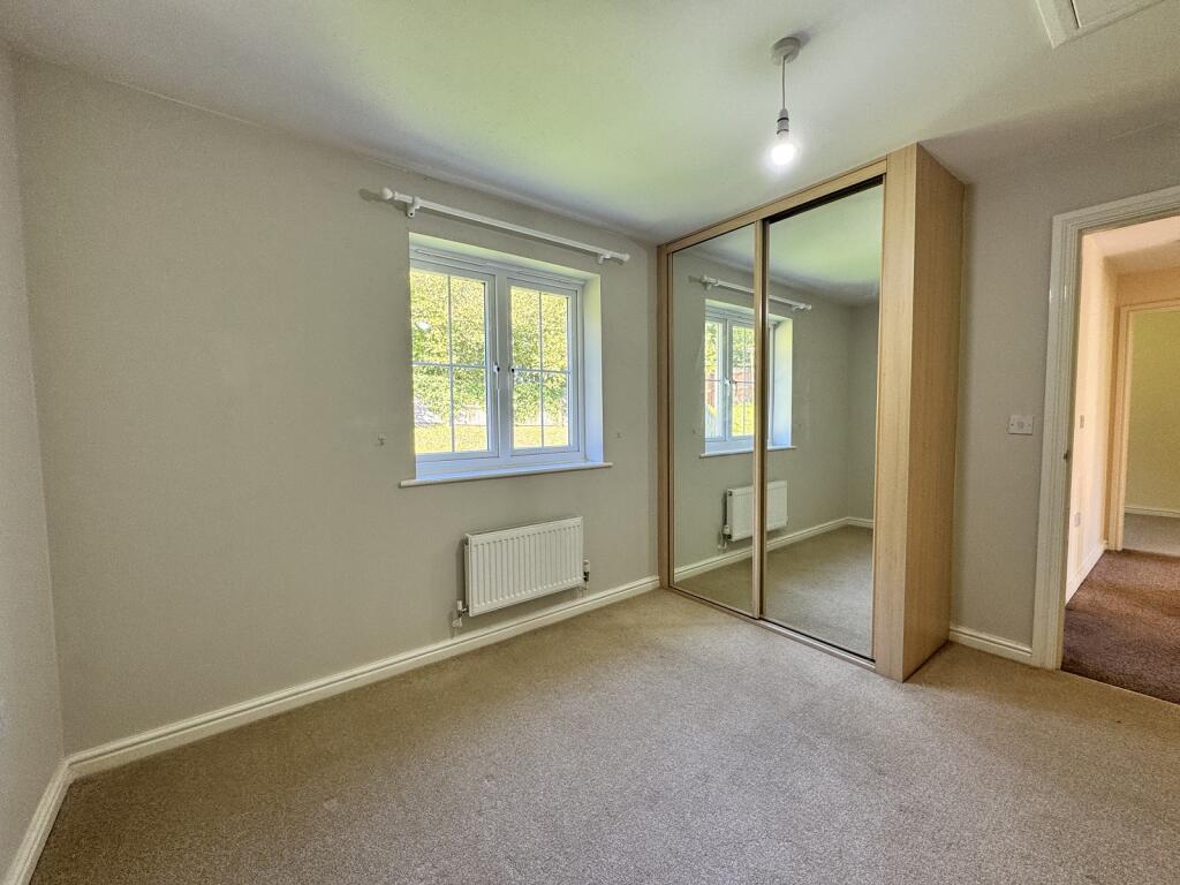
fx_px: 477
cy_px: 442
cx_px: 590
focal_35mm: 14
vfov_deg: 85.7
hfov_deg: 102.1
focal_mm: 2.22
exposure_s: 1/99
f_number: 2.2
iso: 125
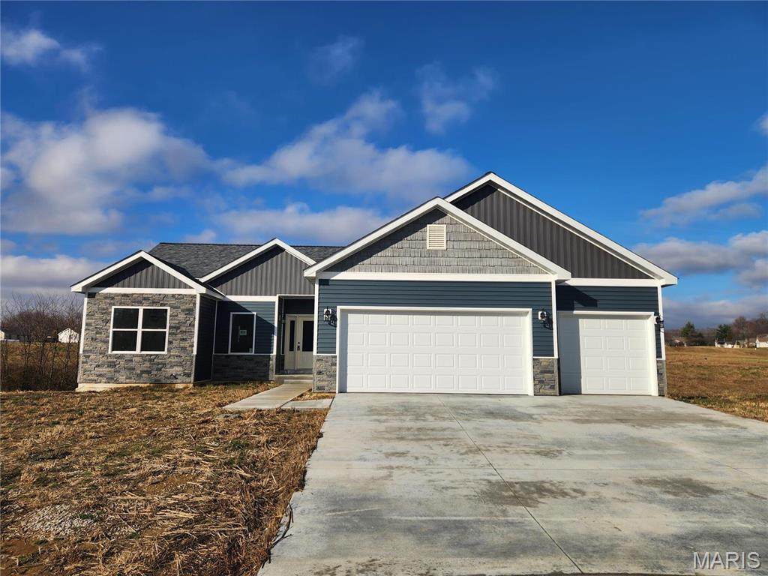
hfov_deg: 73.9
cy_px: 288
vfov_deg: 58.9
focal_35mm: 23
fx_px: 510
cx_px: 384
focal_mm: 5.4
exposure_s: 1/2551
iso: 20
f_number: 1.8
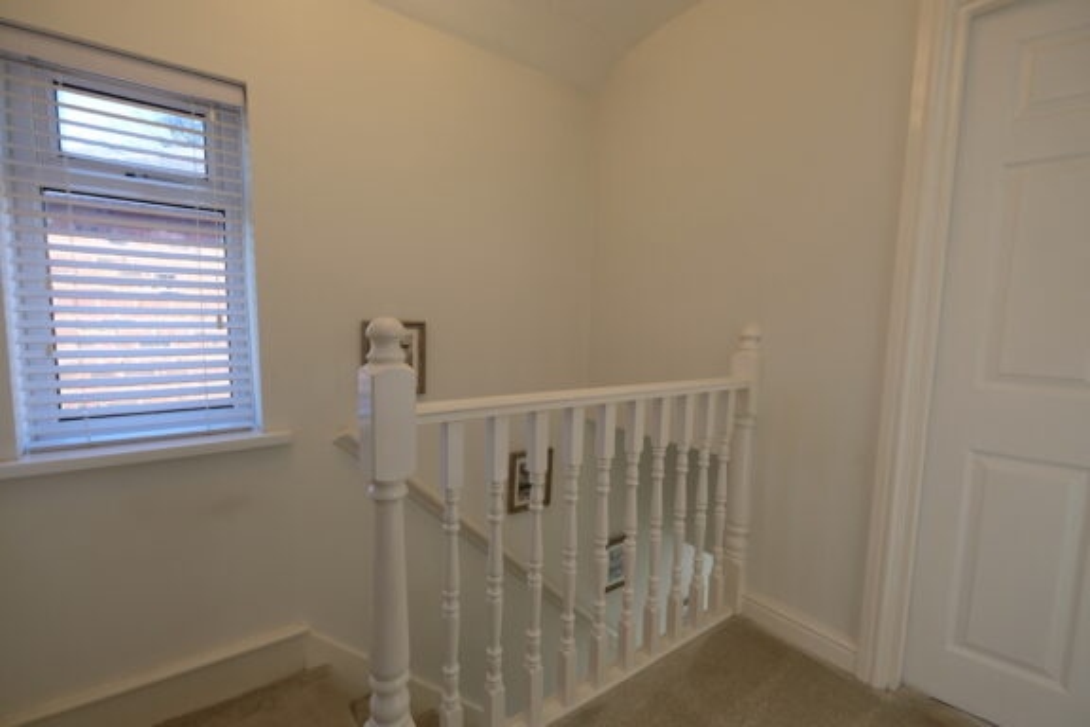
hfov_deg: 100.4
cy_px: 364
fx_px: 454
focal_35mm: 15
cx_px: 545
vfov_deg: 77.3
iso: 200
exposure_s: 1/80
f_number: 4
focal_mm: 10
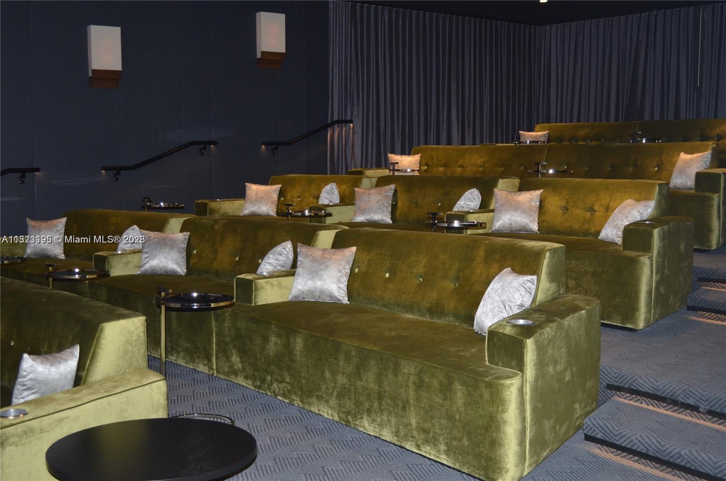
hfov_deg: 46.5
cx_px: 363
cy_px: 240
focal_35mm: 42
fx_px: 845
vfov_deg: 31.7
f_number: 4.5
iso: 800
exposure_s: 1/60
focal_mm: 28
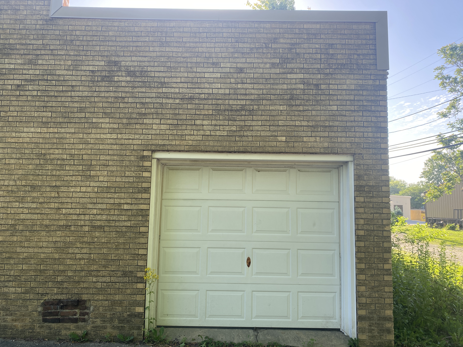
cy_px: 174
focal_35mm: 26
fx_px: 348
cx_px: 232
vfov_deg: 53.1
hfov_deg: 67.3
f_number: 1.8
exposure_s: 1/465
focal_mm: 4.25
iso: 32
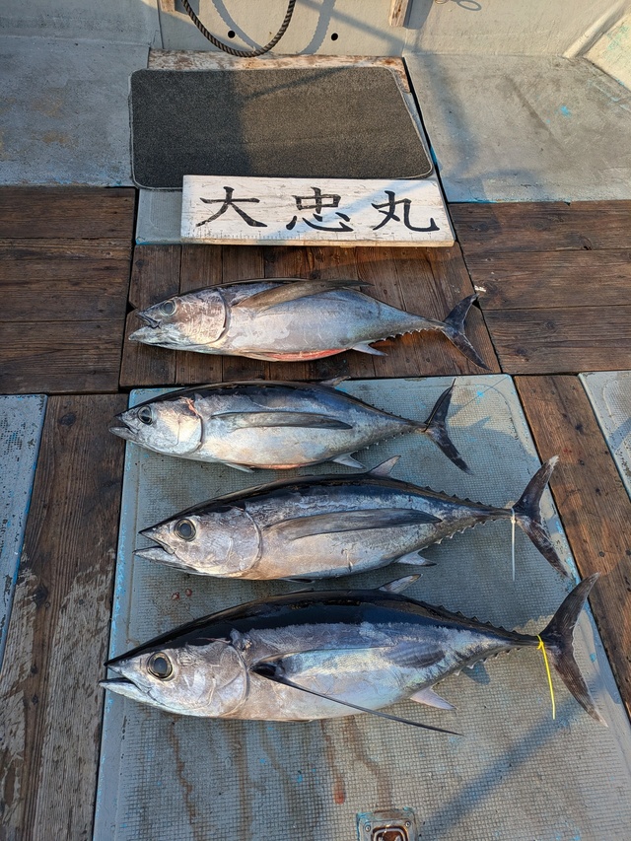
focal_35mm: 25
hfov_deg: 54.9
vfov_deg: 69.4
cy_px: 420
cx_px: 316
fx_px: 607
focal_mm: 5.43
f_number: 1.89
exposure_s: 1/1001
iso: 40
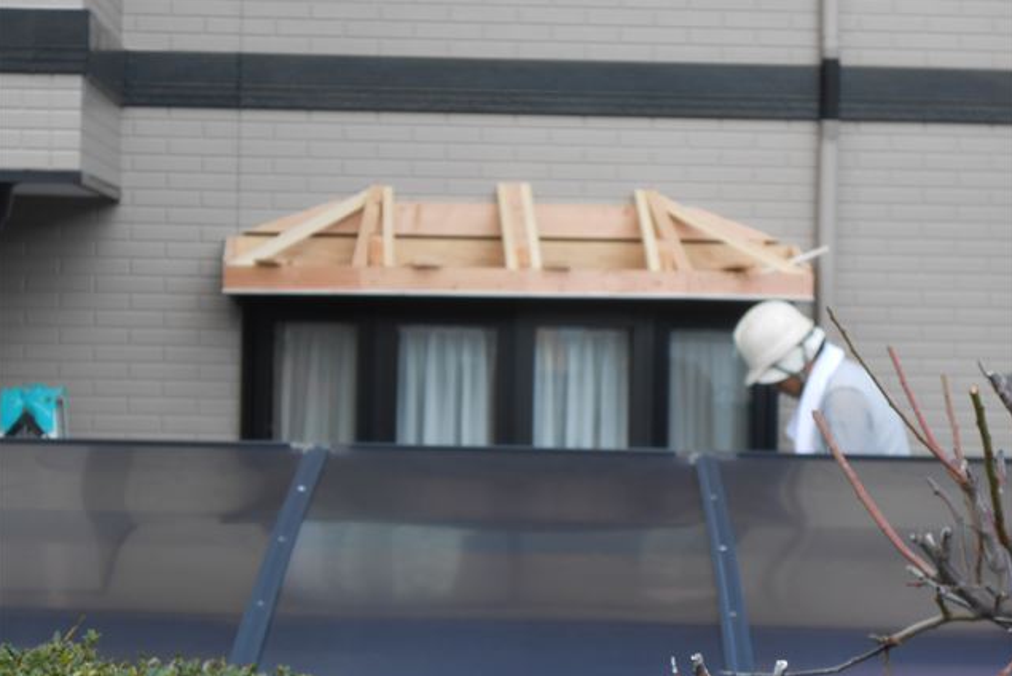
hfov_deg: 18.6
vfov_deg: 12.5
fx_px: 3093
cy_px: 357
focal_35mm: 110
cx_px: 507
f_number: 5
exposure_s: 1/100
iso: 80
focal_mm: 18.7
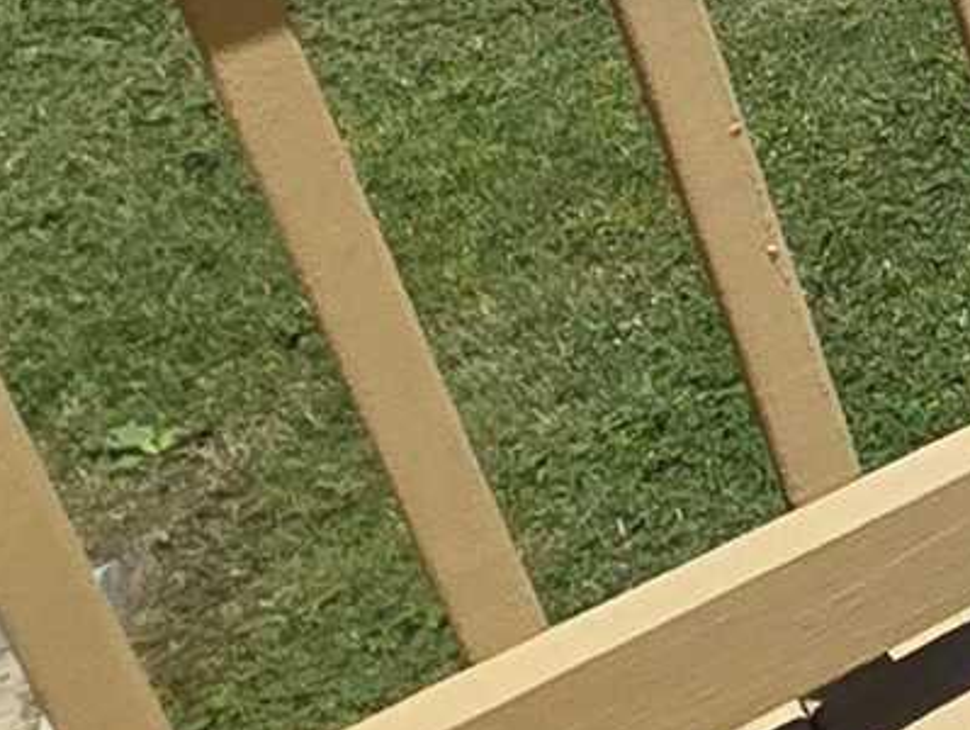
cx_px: 3297
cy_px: -951
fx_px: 2805
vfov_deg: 12.2
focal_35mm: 100
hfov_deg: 9.9
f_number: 2.2
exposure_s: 1/3238
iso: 50
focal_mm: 2.2
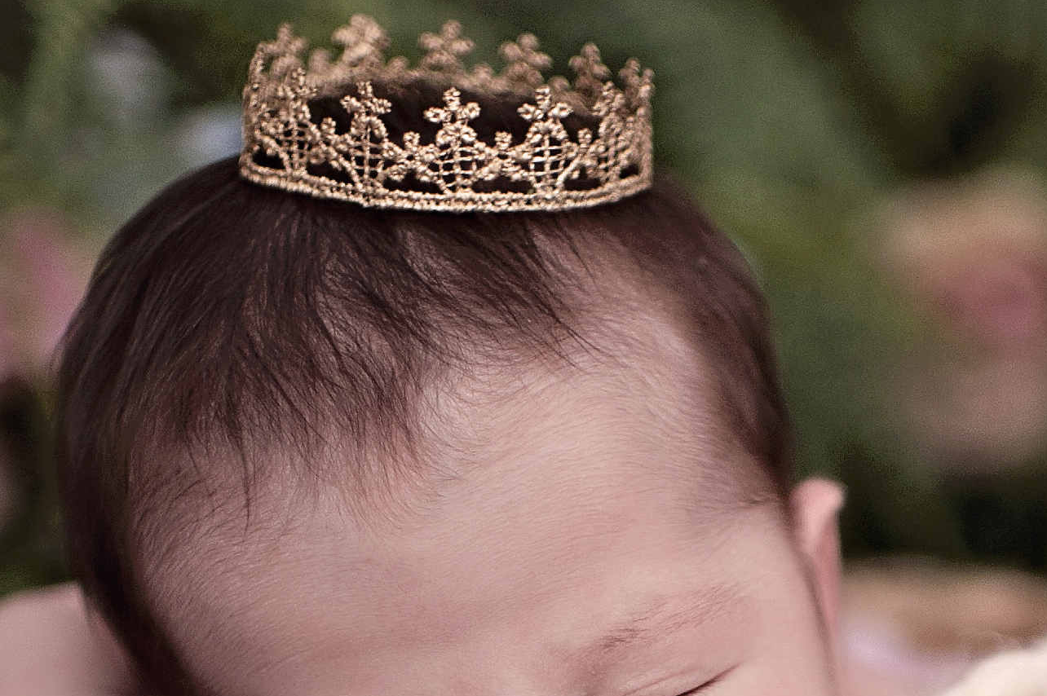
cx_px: 802
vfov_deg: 11.3
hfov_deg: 17.5
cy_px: 1034
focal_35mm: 116
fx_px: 3371
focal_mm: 35
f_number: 1.6
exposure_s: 1/200
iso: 200
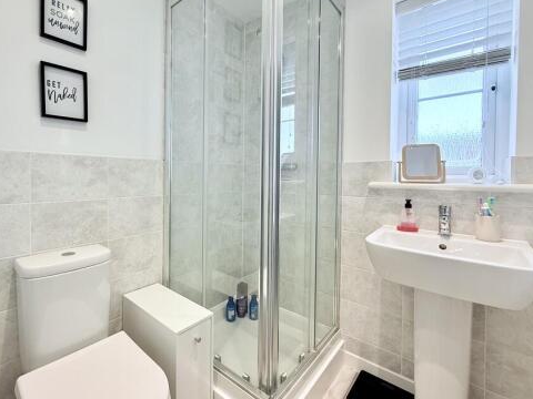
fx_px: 262
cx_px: 228
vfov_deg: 74.5
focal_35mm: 17
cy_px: 180
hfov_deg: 90.4
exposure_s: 1/100
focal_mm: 2.22
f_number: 2.2
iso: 160
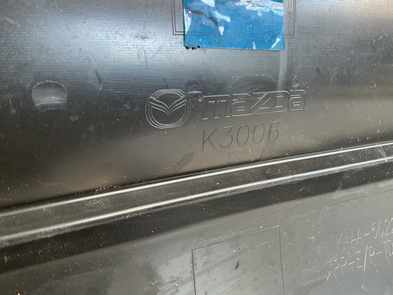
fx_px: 329
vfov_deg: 48.2
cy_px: 148
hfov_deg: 61.7
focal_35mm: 29
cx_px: 196
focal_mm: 3
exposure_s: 1/60
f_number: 1.8
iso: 100
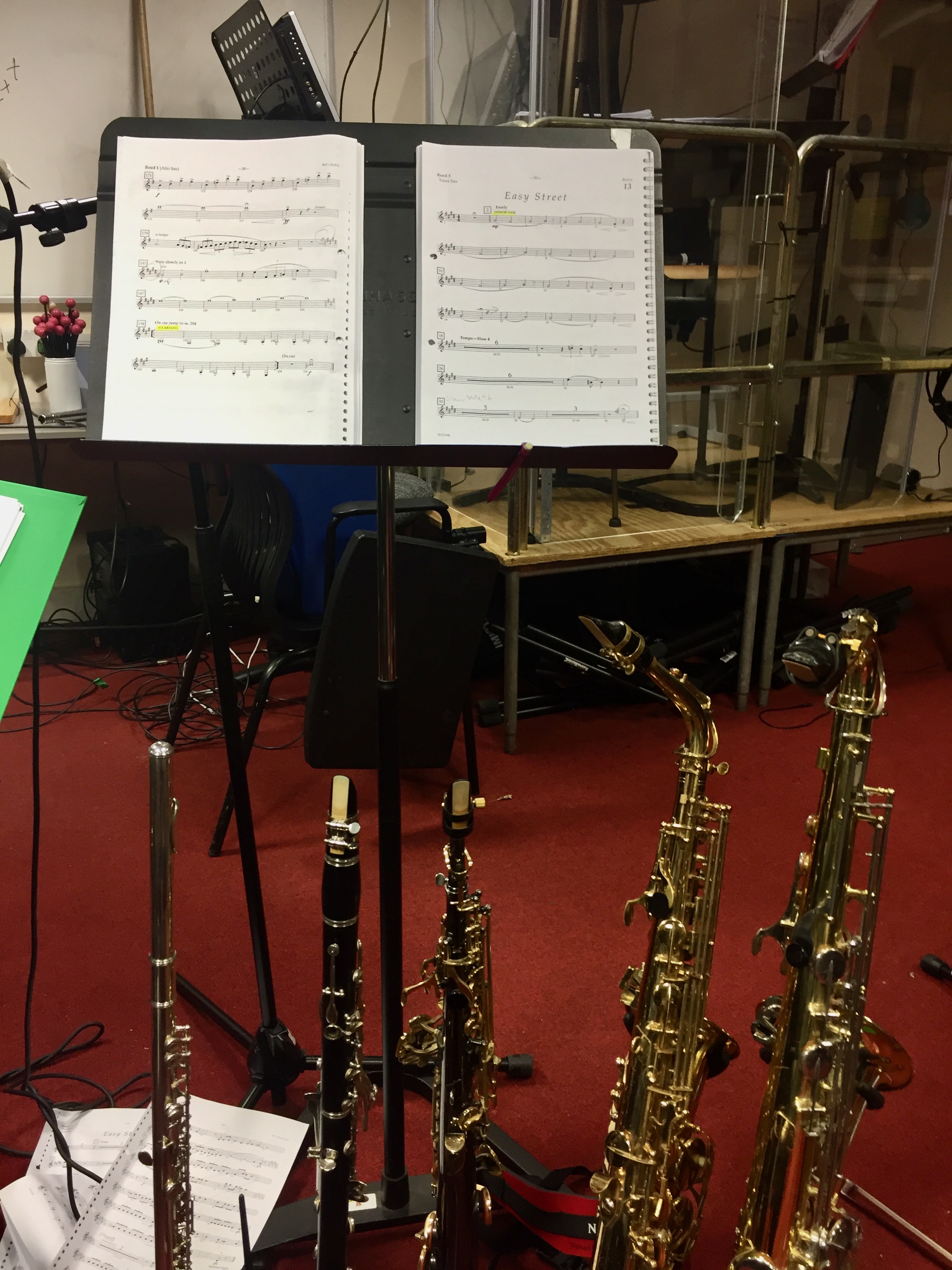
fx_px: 1063
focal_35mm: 29
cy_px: 635
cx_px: 476
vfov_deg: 61.7
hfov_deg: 48.2
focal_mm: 4.15
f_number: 2.2
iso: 100
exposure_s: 1/33
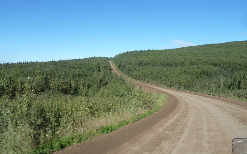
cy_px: 73
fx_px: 182
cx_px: 123
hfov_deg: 68.4
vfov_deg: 46.0
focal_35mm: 27
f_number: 4.5
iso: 80
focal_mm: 4.1
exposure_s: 1/400
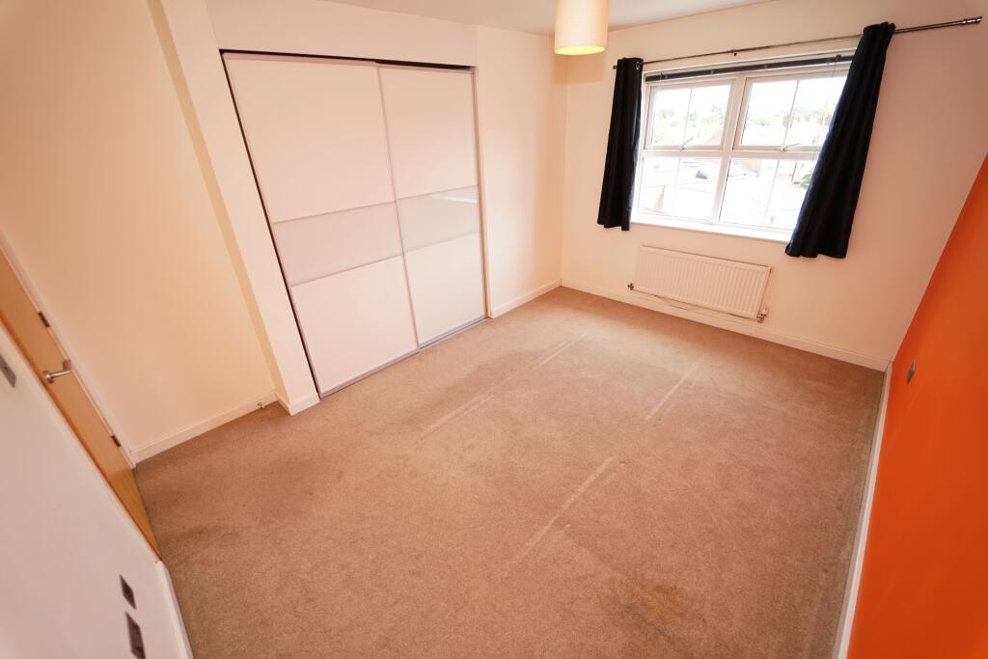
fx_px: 384
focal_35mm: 14
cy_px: 330
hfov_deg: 104.2
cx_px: 494
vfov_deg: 81.2
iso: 100
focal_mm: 14
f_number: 2.8
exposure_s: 1/80
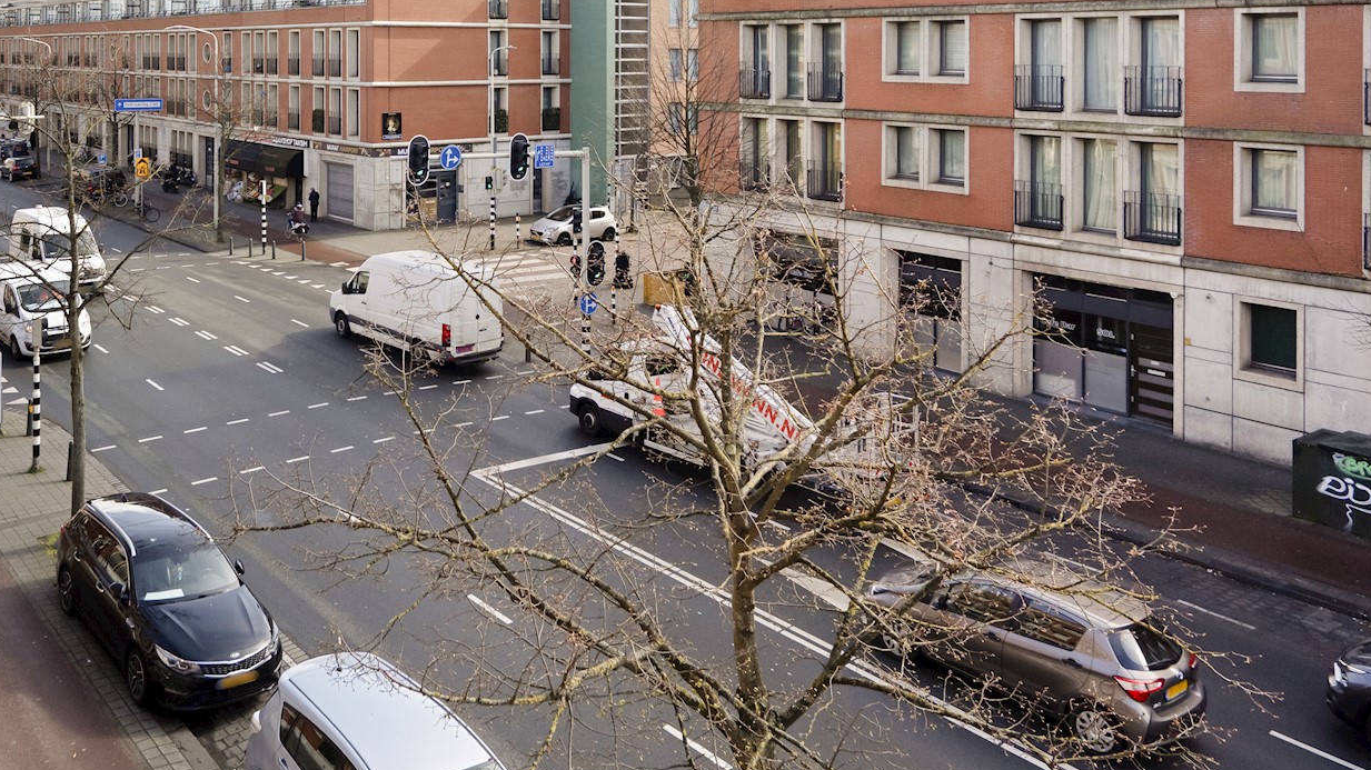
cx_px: 396
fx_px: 1127
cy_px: 64
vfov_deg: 35.3
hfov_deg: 60.2
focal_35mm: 31
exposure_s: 1/800
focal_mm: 19
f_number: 8
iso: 800
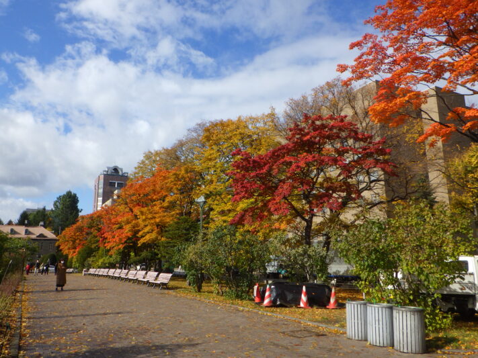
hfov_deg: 63.5
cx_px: 239
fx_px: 387
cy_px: 179
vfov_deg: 49.7
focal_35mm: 28
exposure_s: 1/1000
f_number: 4.2
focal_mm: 5
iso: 125
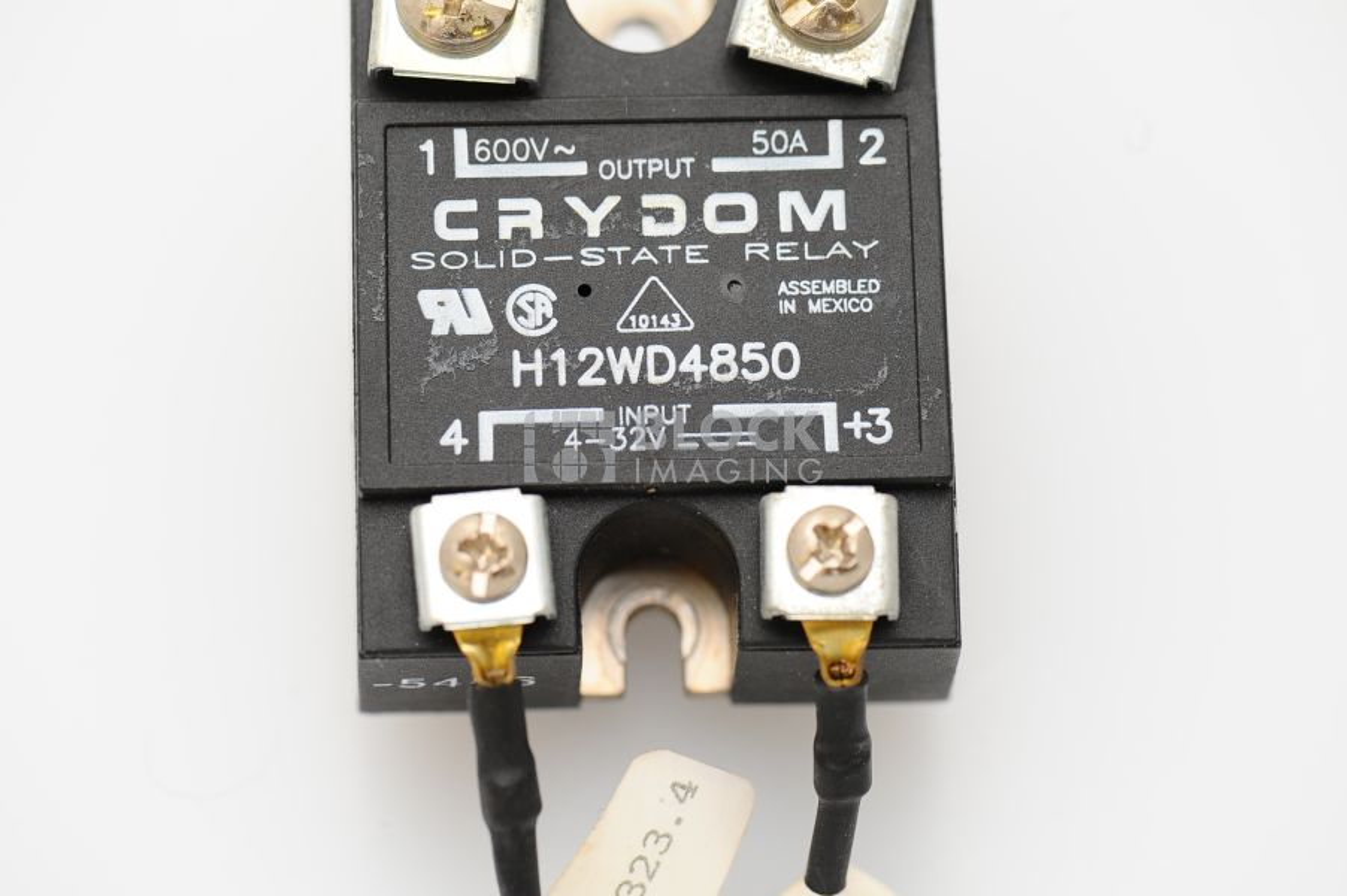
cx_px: 674
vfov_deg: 13.0
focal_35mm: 105
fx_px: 3926
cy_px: 448
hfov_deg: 19.5
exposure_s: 1/100
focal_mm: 105
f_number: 7.1
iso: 800
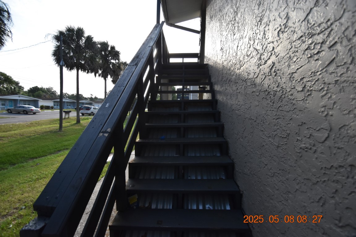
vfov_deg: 77.3
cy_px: 118
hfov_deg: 100.4
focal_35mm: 15
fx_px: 148
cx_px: 178
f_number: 4
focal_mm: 10
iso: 800
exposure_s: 1/4000
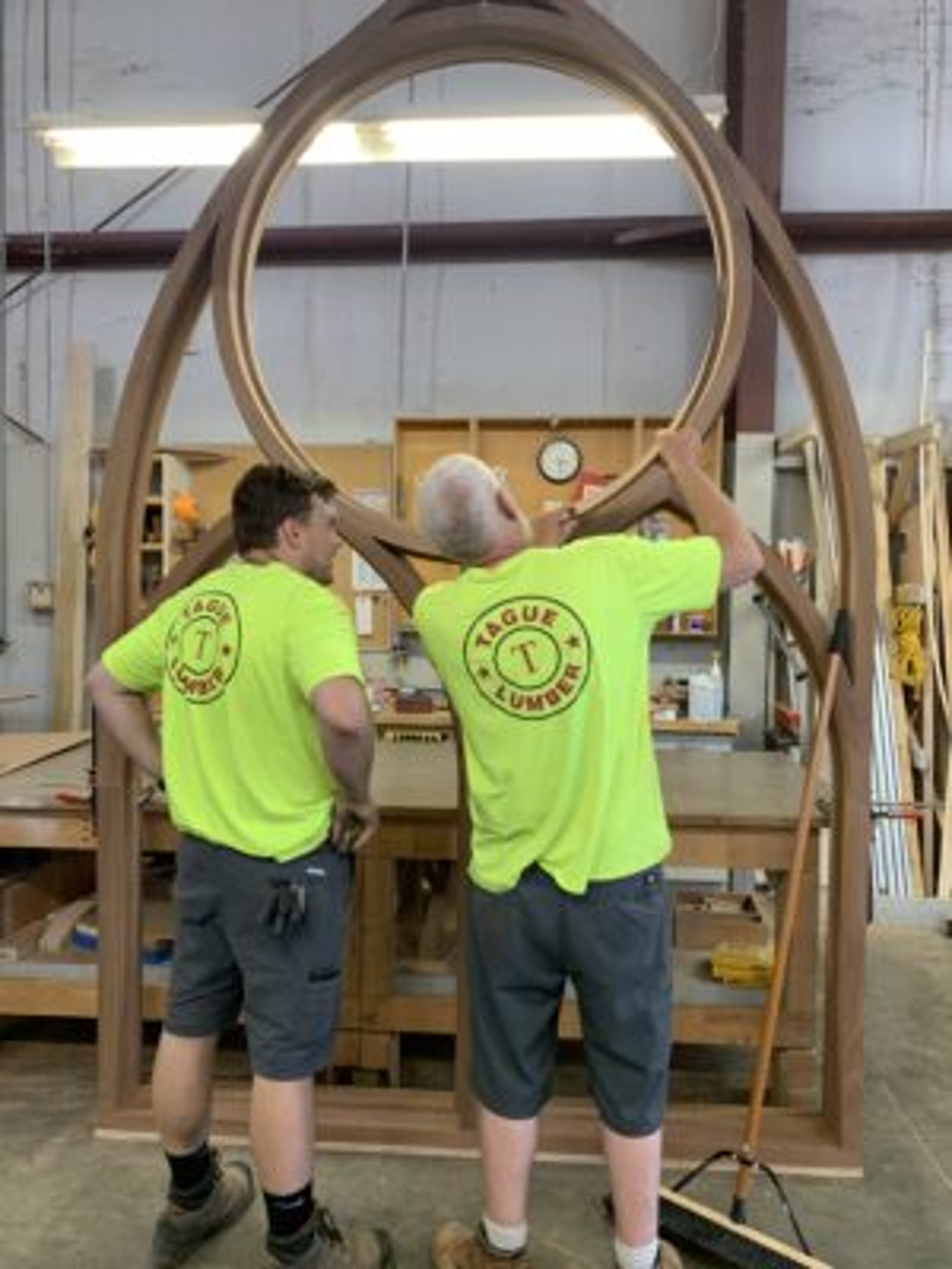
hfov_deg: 53.1
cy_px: 634
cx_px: 476
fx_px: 953
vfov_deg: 67.3
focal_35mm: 26
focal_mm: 4.25
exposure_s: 1/66
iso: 100
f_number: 1.8
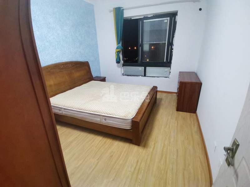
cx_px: 125
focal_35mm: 17
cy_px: 94
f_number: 2.4
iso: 500
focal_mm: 1.78
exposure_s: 1/25
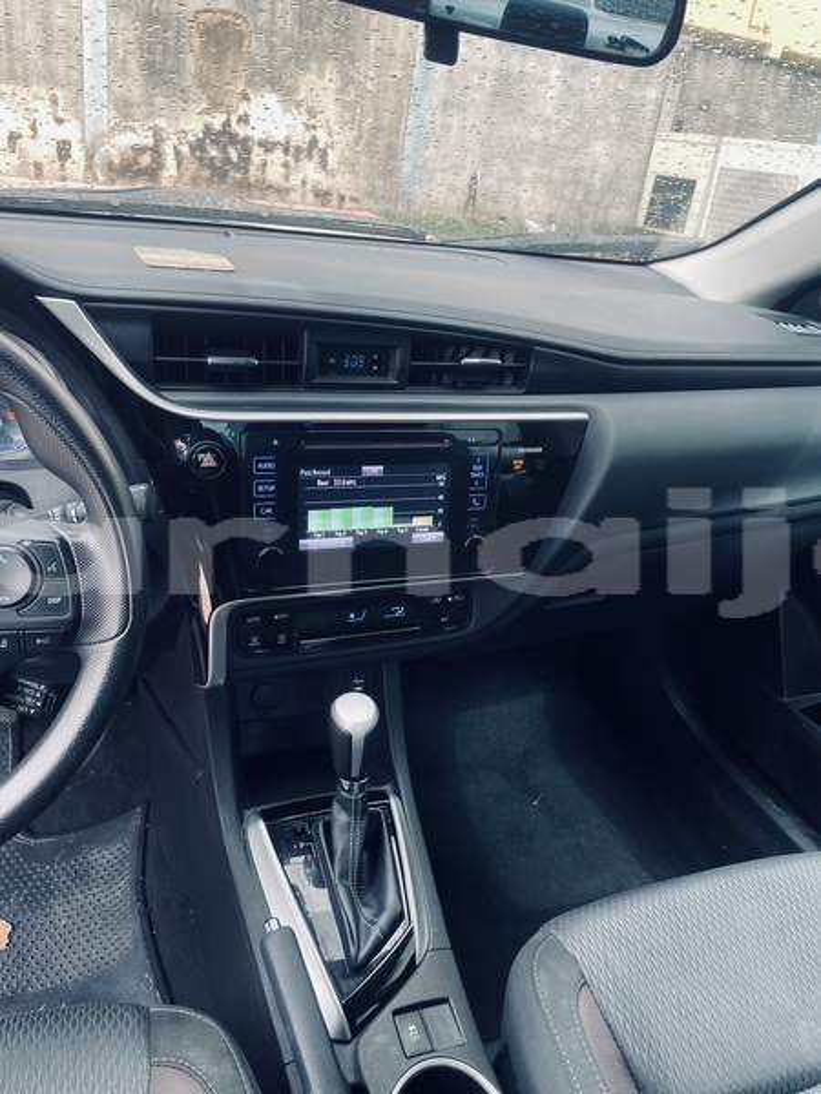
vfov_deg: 67.3
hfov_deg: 53.1
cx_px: 410
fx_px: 822
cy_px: 547
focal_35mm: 26
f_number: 1.6
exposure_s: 1/100
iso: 50
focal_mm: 4.2
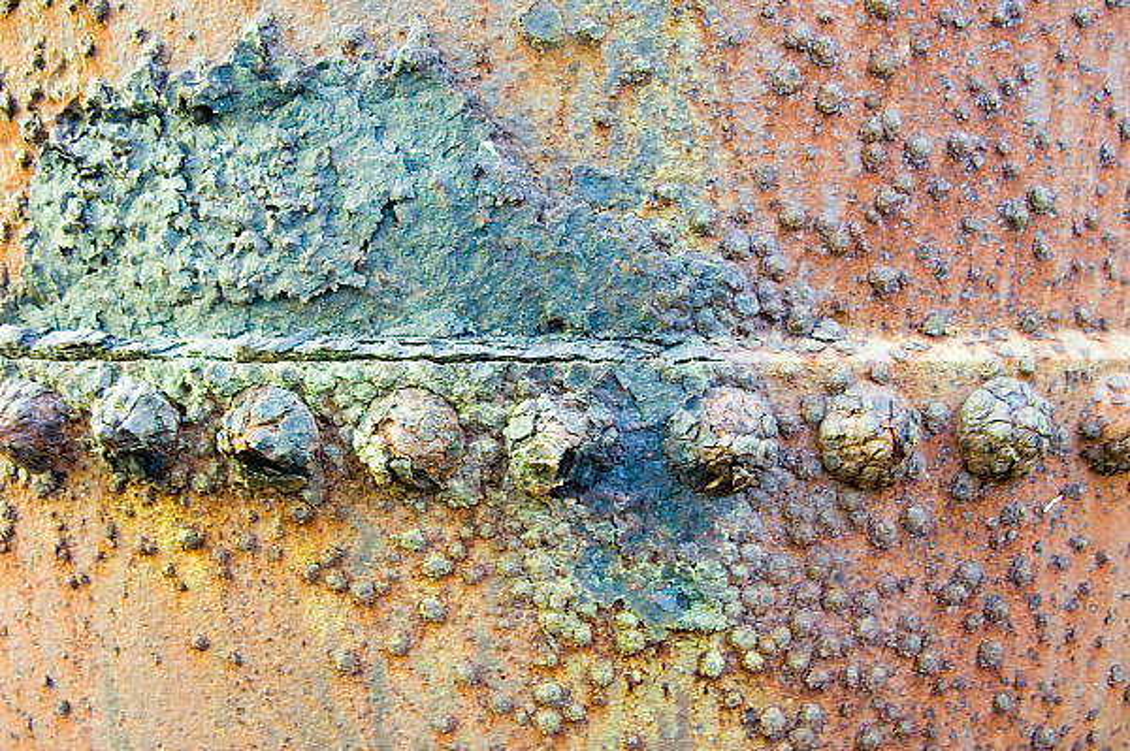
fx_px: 800
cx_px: 565
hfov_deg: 70.5
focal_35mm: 26
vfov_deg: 50.3
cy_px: 376
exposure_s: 1/2.5
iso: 400
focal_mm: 17
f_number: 5
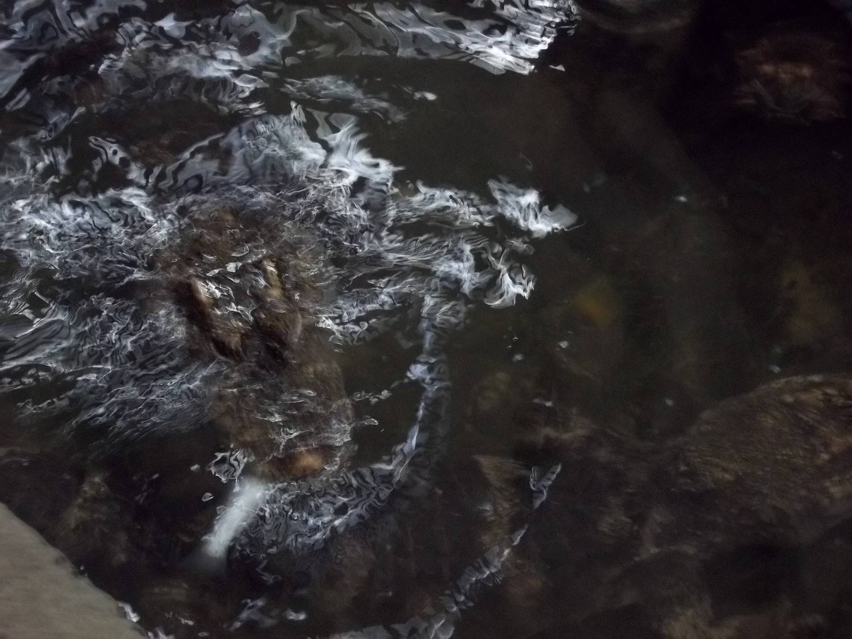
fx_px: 1871
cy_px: 320
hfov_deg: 25.7
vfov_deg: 19.4
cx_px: 426
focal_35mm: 76
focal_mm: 13.7
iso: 400
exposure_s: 1/8
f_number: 4.6
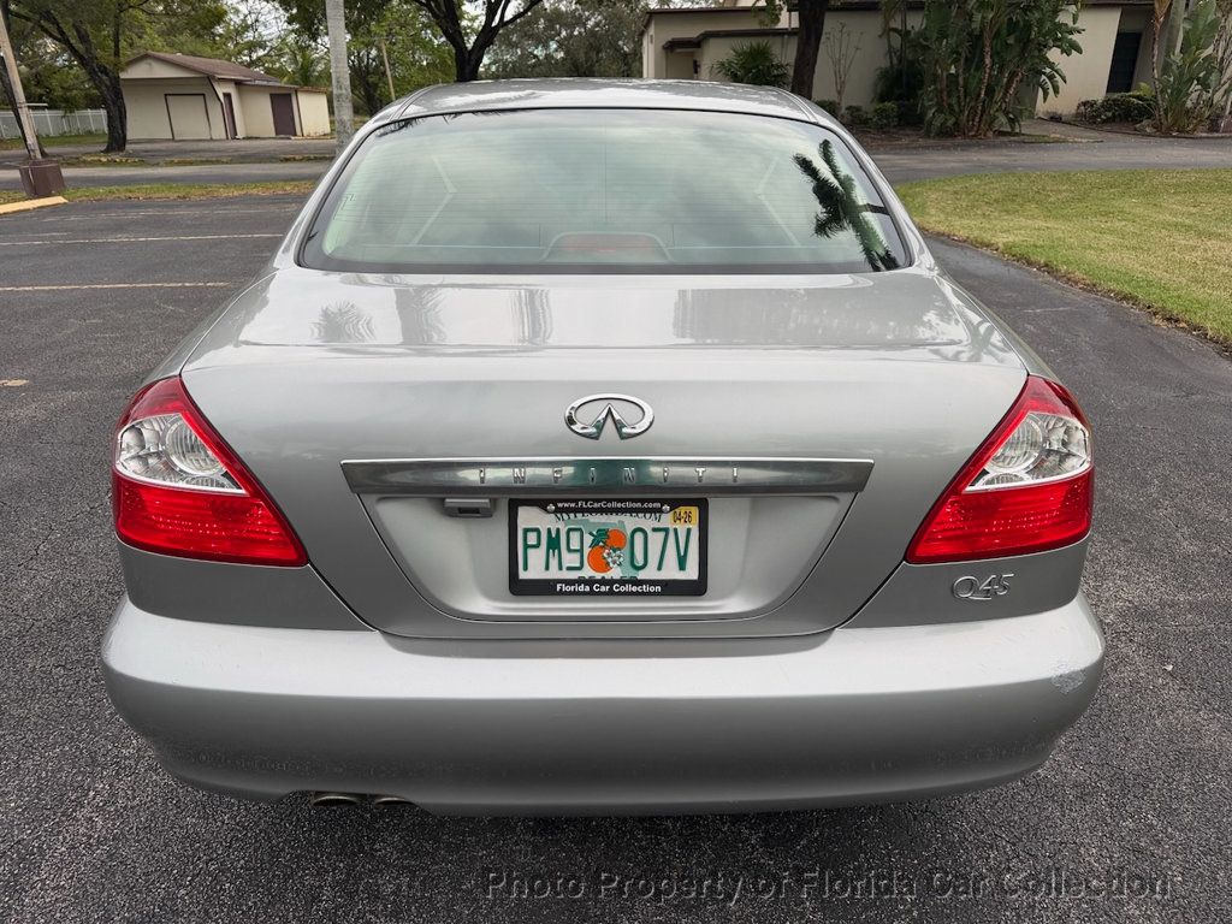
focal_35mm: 24
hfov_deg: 71.6
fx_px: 854
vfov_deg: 56.8
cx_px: 616
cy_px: 462
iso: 80
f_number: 1.78
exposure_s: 1/445
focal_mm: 6.76
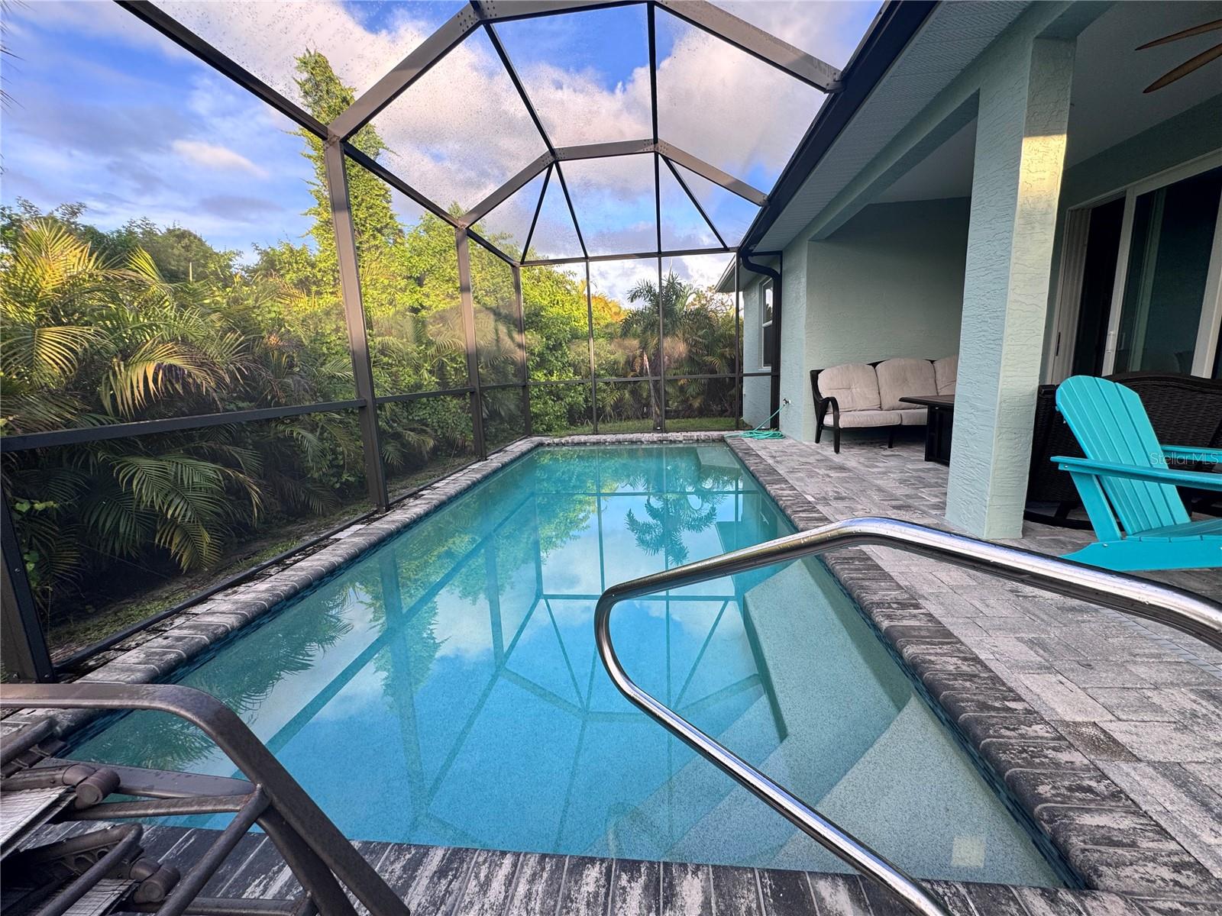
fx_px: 494
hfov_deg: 102.1
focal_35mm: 14
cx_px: 611
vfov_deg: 85.7
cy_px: 458
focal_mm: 2.22
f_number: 2.2
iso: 40
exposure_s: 1/99
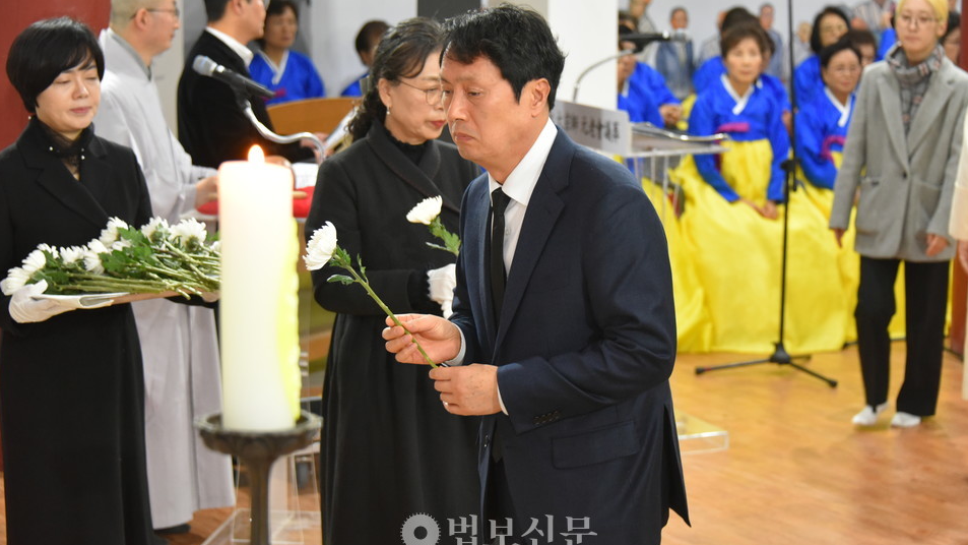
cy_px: 243
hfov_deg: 22.5
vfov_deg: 12.7
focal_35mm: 95
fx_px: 2438
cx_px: 483
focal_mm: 90
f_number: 5.3
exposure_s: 1/125
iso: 4000
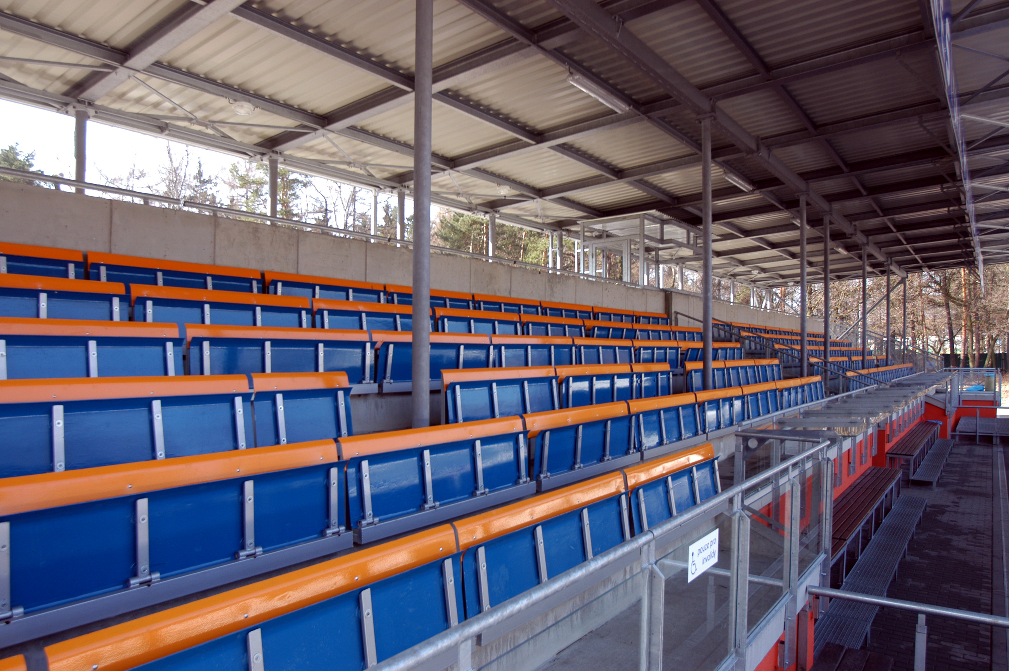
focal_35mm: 22
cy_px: 336
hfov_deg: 77.4
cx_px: 504
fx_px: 630
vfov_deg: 56.1
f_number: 5.6
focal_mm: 15
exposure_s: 1/125
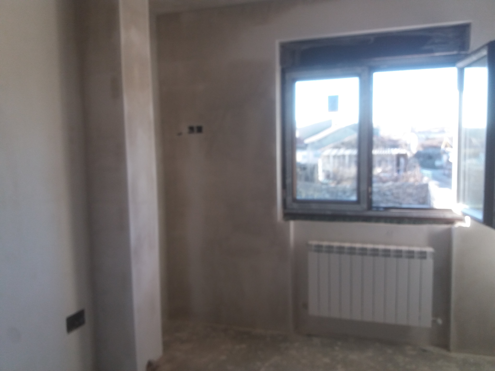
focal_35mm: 28
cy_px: 186
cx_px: 248
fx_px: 400
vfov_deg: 49.7
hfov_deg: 63.4
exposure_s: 1/100
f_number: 1.9
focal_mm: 3.7
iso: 80
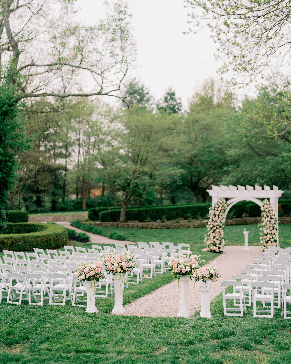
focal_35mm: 57
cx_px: 144
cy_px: 153
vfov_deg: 33.0
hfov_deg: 26.7
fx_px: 614
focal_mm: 50
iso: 200
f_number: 1.2
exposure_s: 1/1000
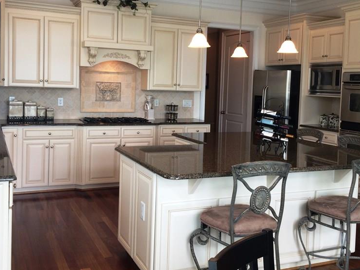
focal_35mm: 40
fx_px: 416
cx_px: 180
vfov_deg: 35.9
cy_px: 109
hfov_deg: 46.8
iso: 40
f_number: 2.2
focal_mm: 4.15
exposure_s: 1/60
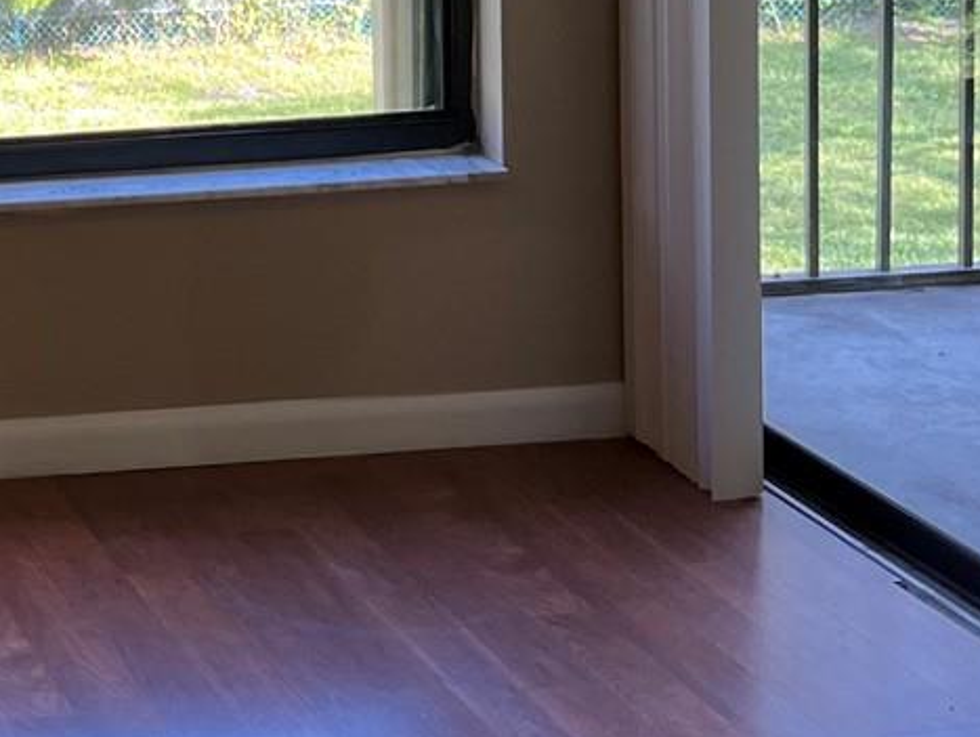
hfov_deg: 19.5
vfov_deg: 15.4
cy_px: -344
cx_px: -439
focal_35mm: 89
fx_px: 2522
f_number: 1.6
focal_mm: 5.1
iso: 64
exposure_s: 1/122
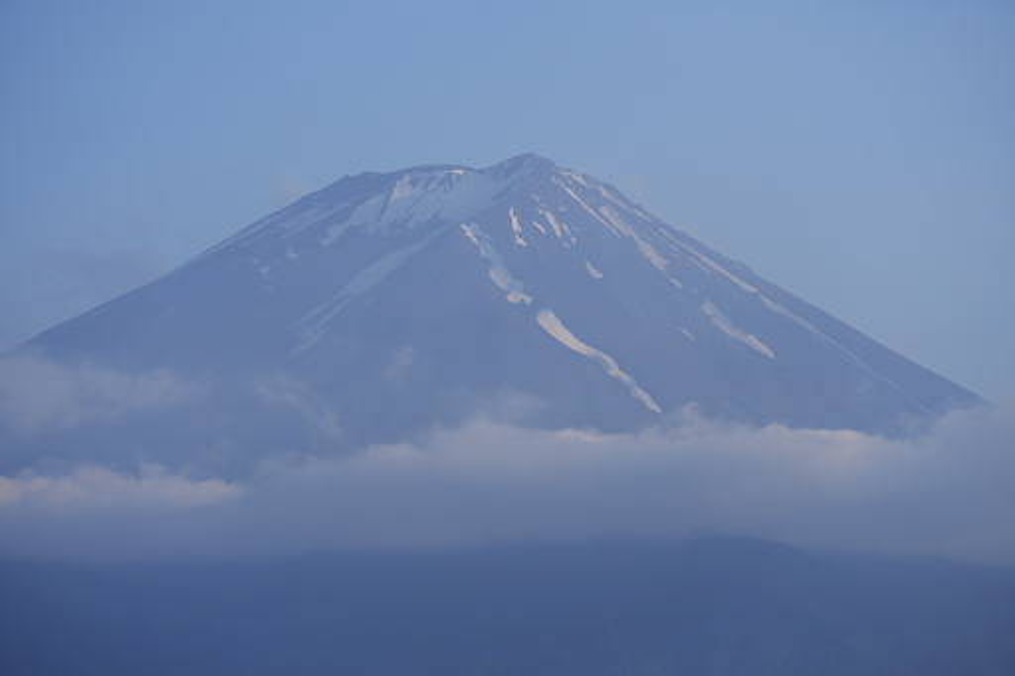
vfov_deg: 6.9
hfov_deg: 10.3
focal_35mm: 200
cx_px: 508
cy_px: 338
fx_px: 5637
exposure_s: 1/640
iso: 200
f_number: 5
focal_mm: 200
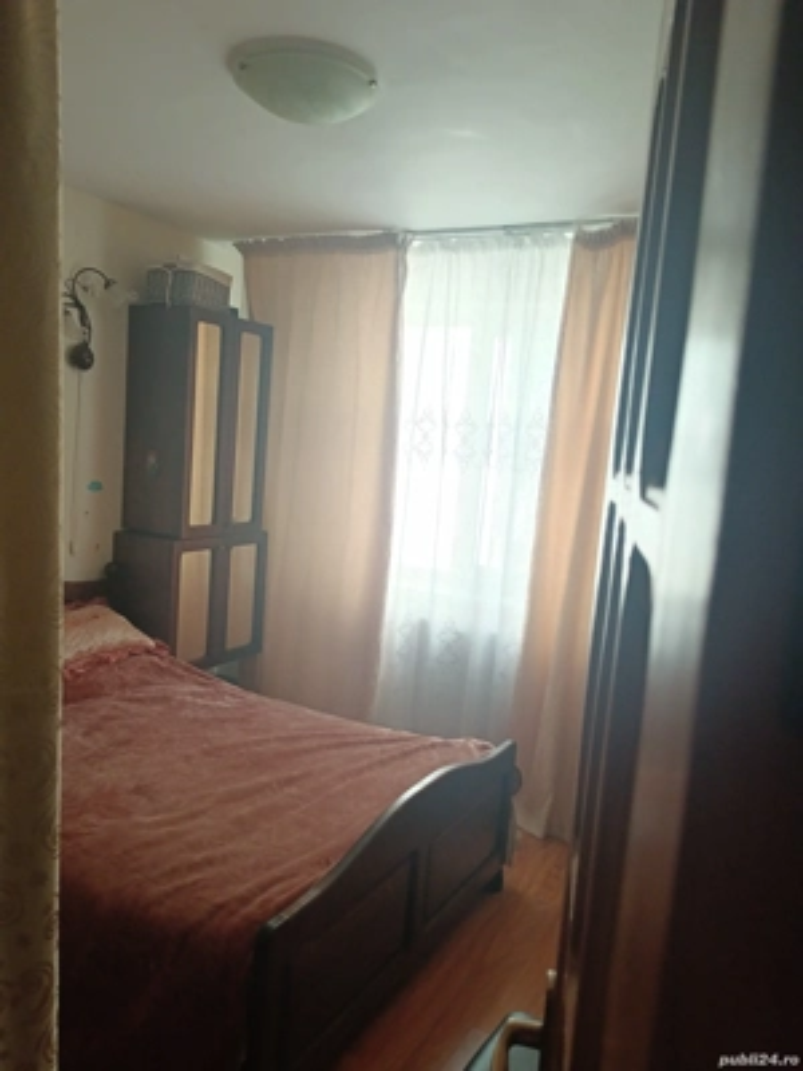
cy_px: 536
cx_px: 402
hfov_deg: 51.4
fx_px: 835
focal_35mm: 27
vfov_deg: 65.3
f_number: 1.9
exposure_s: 1/50
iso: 324
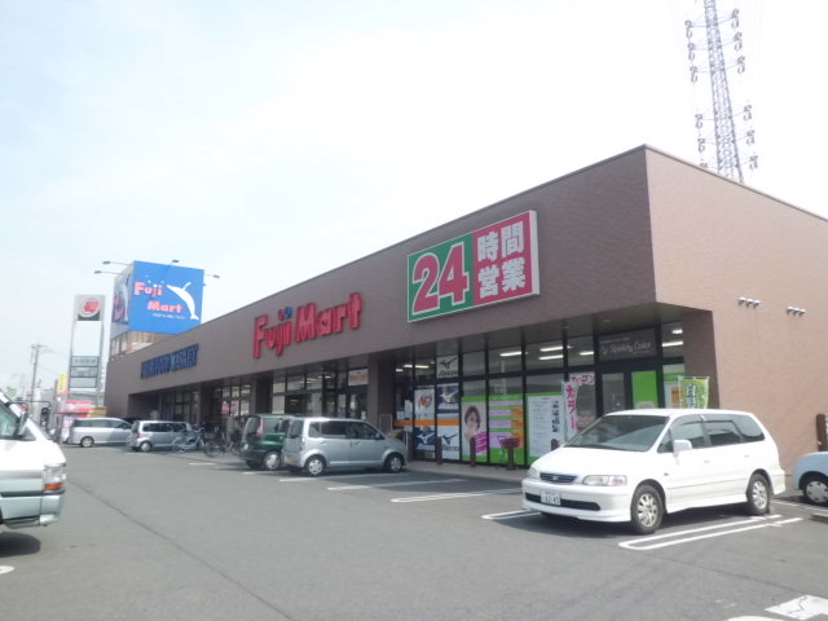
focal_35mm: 26
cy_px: 310
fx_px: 622
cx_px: 414
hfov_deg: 67.3
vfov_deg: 53.1
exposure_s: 1/250
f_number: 7.9
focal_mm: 4.7
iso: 200
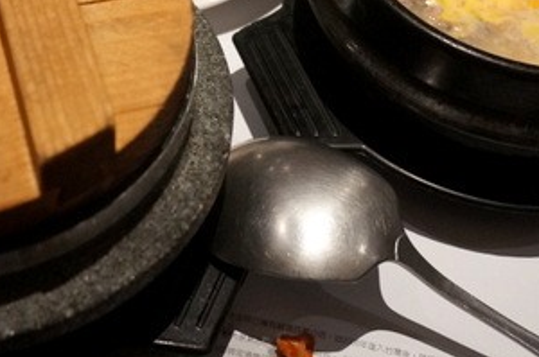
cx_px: 178
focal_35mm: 64
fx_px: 957
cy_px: 58
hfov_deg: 31.2
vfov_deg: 20.9
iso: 2000
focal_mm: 20
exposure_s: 1/60
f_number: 4
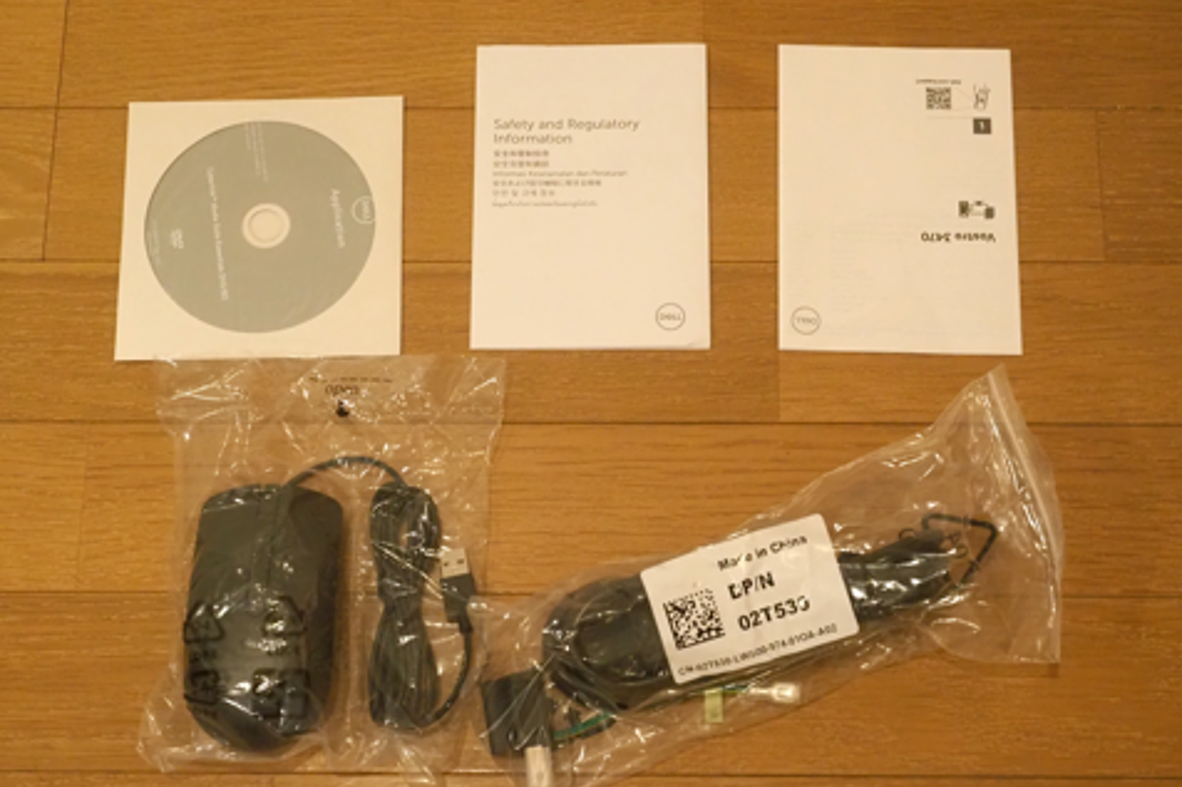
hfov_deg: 31.0
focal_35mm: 65
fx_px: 2133
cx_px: 591
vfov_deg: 20.9
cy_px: 429
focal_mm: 31
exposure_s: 1/80
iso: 5000
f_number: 5.6
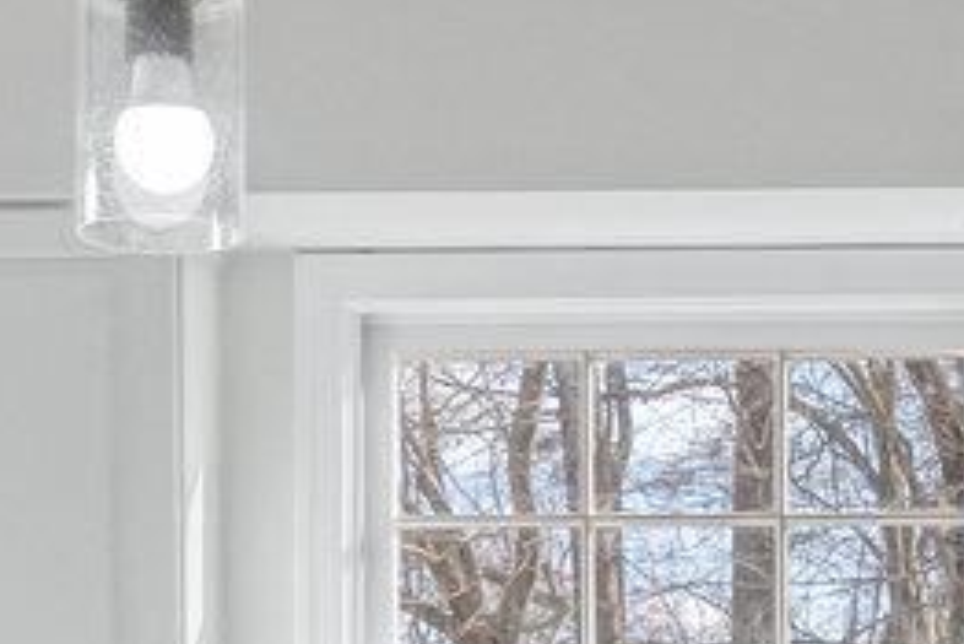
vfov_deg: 10.5
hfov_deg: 16.2
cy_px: 1032
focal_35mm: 125
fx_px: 3349
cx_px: 791
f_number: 7.1
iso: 1250
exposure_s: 1/10
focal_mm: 16
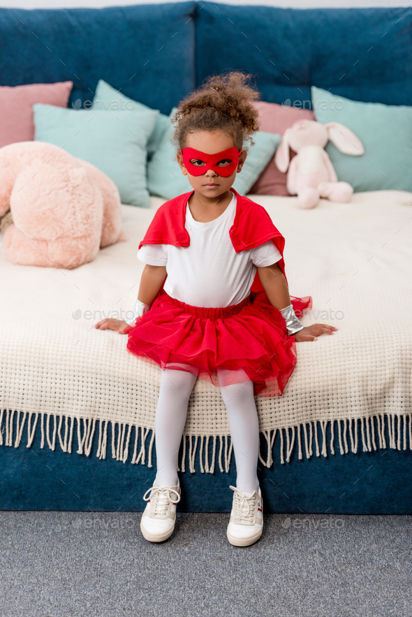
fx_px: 1681
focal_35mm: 98
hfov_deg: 14.0
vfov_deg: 20.8
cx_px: 206
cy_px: 308
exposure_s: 1/200
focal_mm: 98
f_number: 3.5
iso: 320
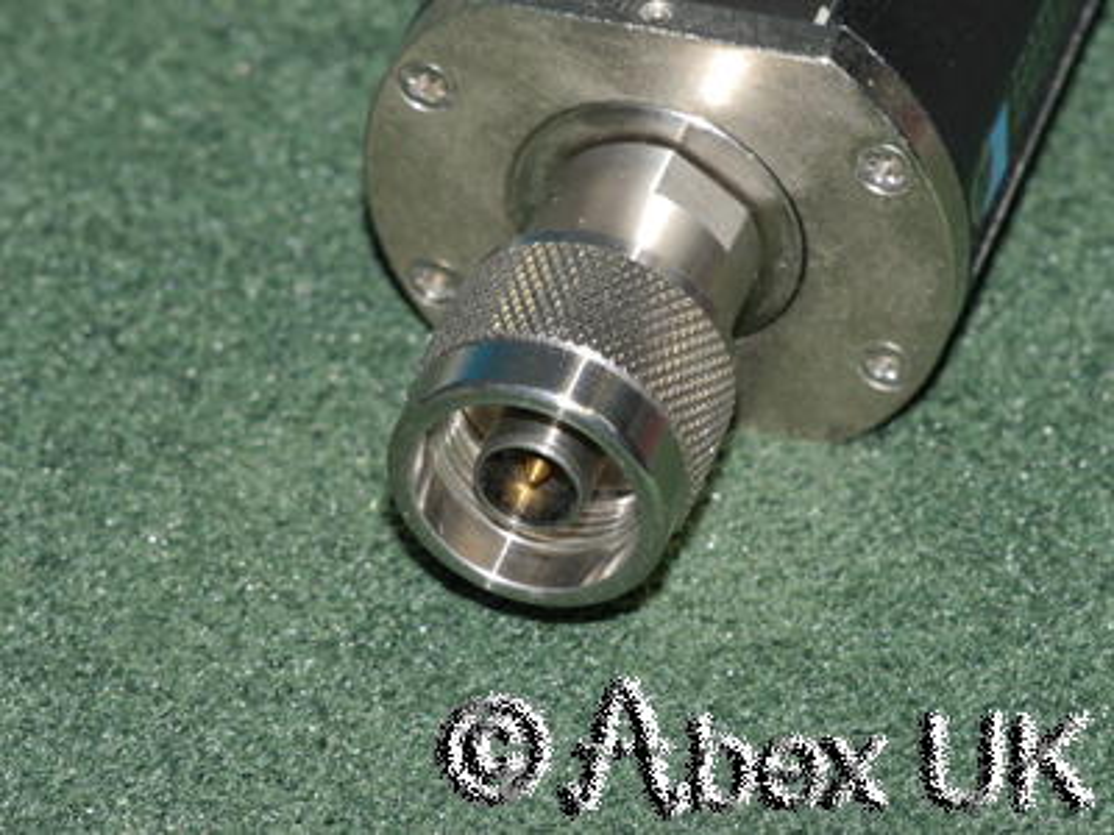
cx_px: 557
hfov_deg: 7.1
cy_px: 418
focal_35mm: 280
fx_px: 9011
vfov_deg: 5.3
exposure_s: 1/30
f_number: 14
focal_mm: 140
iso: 400
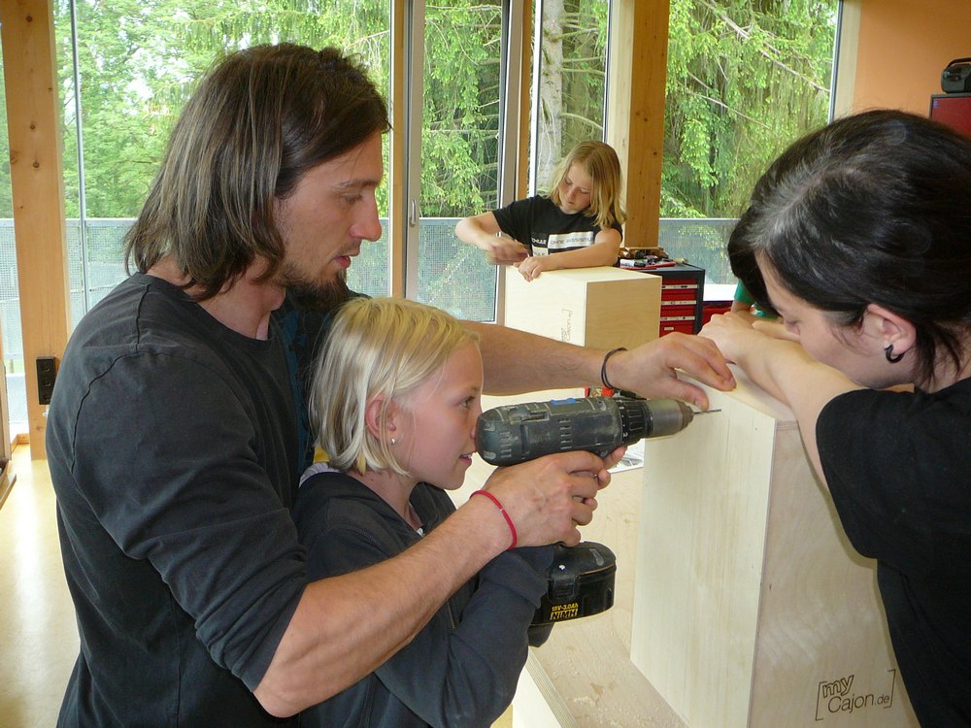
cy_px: 364
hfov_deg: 52.6
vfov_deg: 40.7
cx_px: 486
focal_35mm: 35
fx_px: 982
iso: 100
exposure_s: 1/30
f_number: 2.8
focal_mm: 5.2
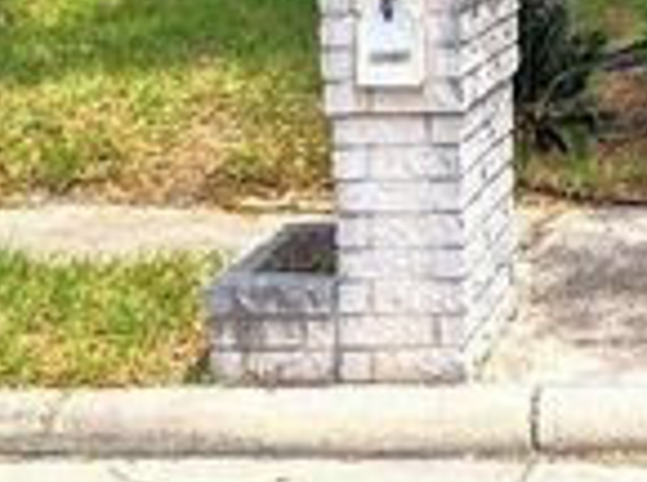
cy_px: -163
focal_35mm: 83
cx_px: 785
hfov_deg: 21.8
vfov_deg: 16.6
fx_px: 1547
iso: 38
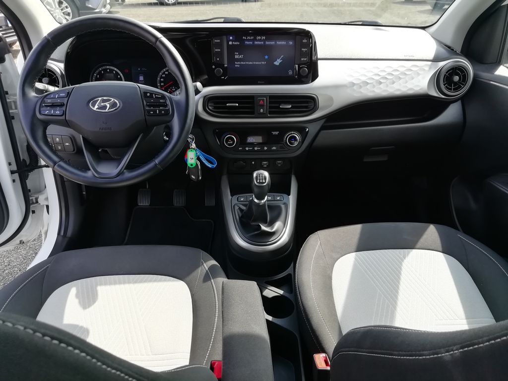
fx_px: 382
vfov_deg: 53.1
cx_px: 254
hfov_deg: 67.3
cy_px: 190
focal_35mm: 26
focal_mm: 3.21
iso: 50
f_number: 2.2
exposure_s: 1/122
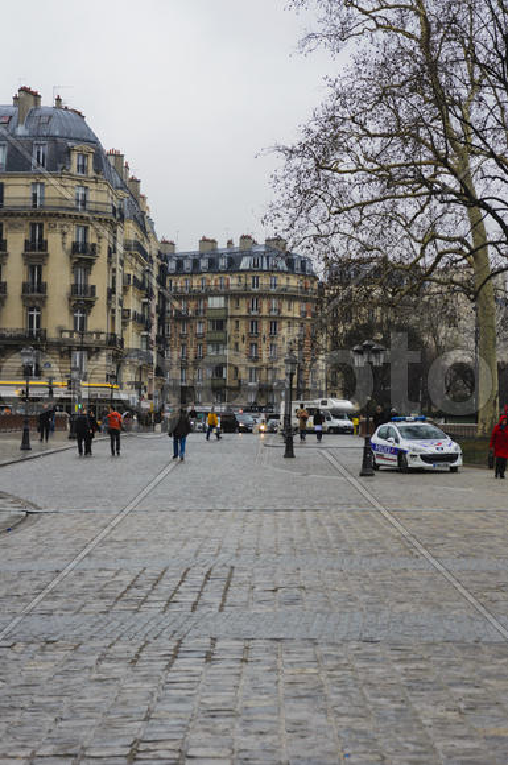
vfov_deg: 27.0
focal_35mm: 75
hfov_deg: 18.1
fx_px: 1592
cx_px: 254
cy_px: 382
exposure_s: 1/180
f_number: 4.5
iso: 250
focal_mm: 50
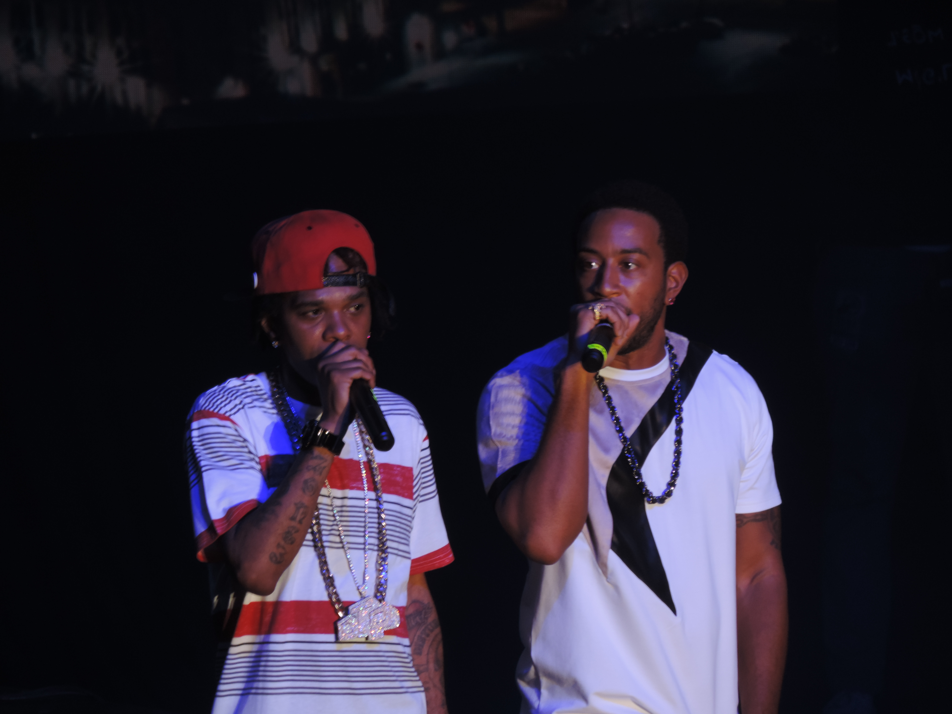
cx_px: 476
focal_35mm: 700
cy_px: 357
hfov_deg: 2.8
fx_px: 19251
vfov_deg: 2.1
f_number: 5
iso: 110
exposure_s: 1/30
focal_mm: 124.8
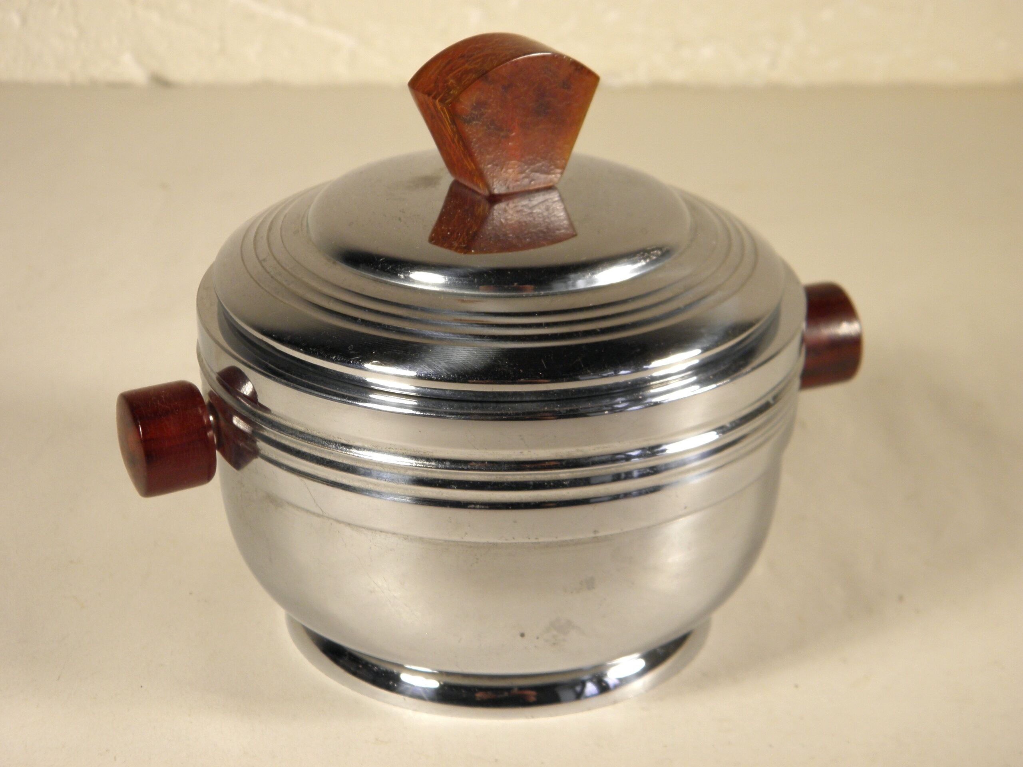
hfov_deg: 24.4
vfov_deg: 18.4
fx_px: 2364
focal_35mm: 80
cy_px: 384
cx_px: 512
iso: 125
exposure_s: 1/50
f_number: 4.4
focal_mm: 14.3
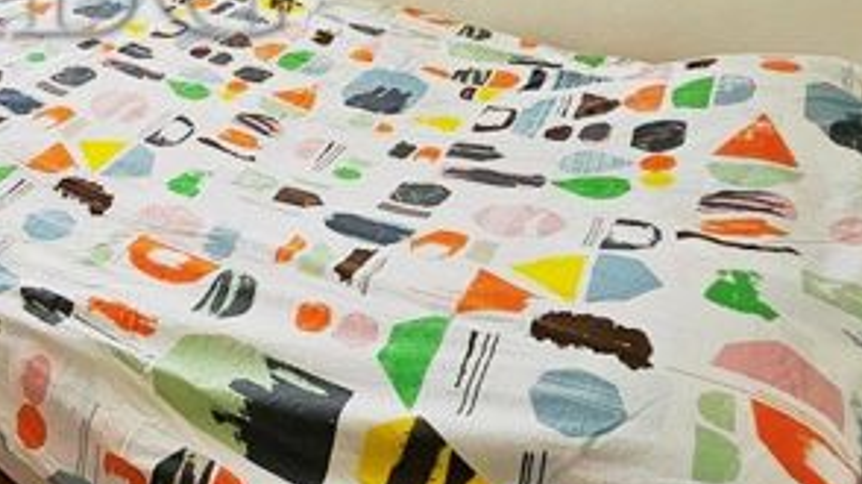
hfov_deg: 47.9
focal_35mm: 34
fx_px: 777
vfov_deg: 31.6
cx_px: -1
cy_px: -15
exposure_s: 1/100
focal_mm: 1.7
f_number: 2.2
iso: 50
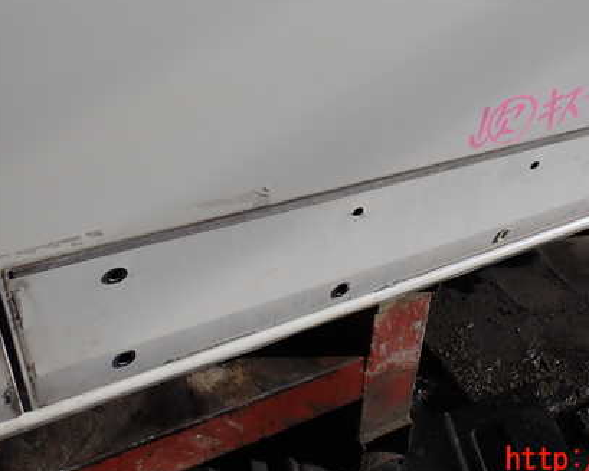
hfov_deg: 42.3
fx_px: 749
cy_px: 154
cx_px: 399
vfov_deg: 34.5
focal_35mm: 43
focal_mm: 5.4
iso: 100
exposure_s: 1/320
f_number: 9
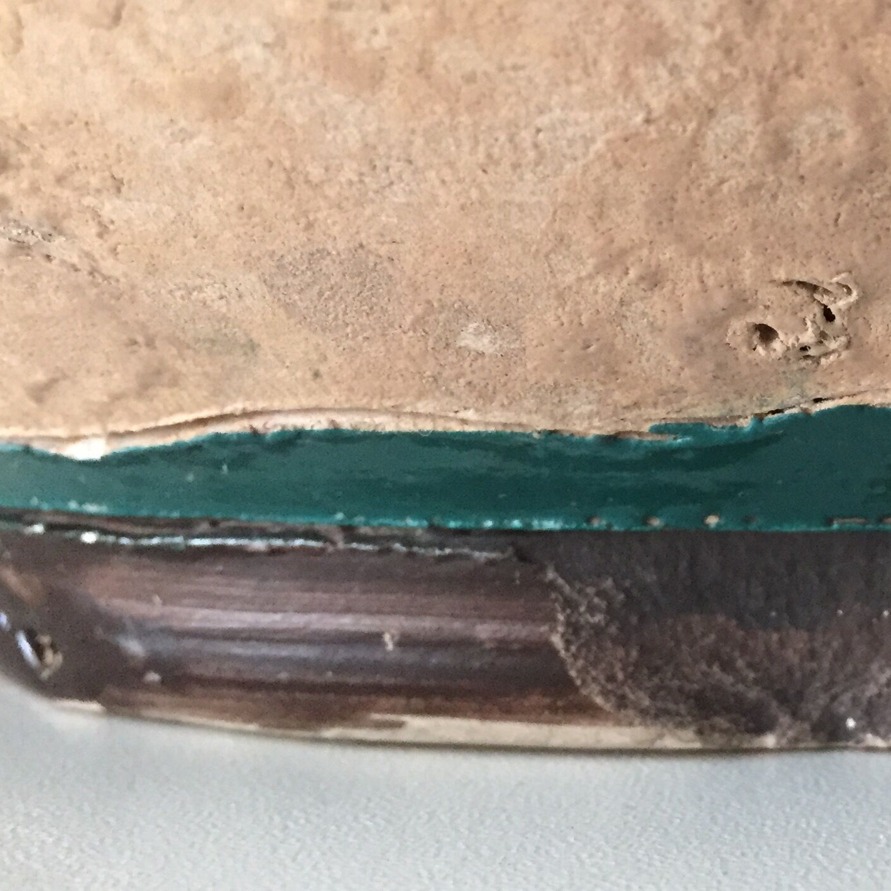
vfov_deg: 29.0
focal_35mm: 59
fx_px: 1718
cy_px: 328
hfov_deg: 26.5
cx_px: 1007
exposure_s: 1/25
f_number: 2.2
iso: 250
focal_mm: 4.15
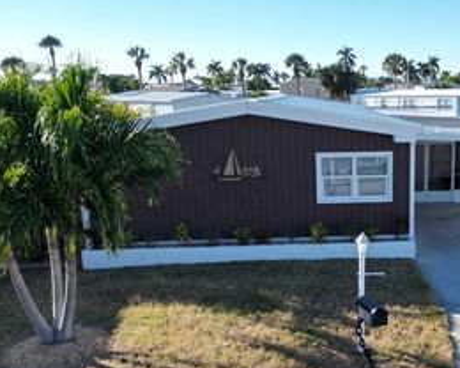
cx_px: 354
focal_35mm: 45
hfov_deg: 39.8
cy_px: 238
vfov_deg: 33.2
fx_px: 613
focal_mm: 6.72
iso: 100
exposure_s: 1/2000
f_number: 1.7
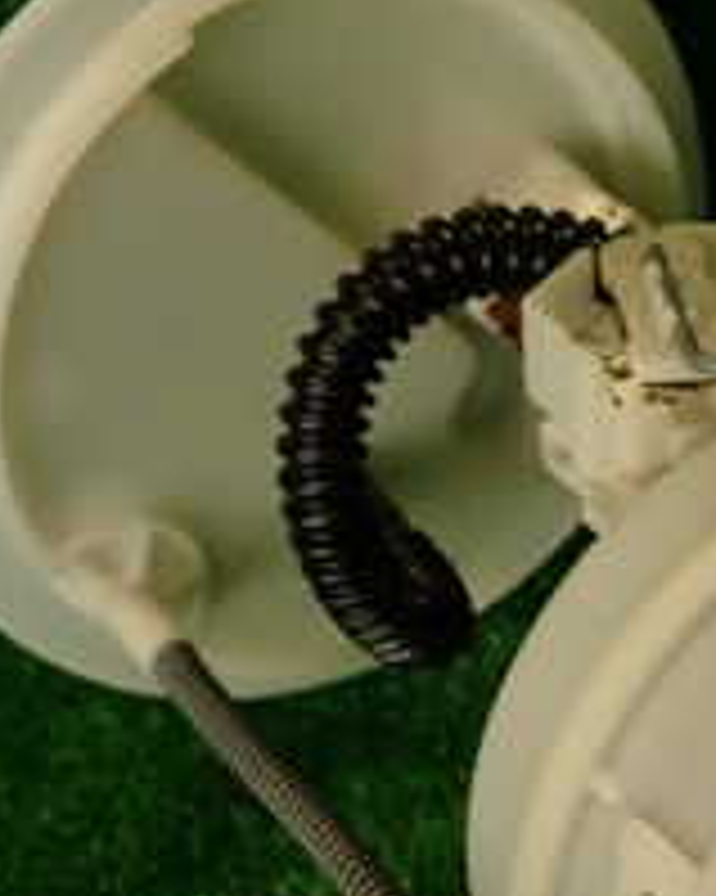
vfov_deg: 20.1
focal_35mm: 94
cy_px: 752
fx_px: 2492
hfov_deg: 15.6
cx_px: 896
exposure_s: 1/60
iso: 125
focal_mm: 5.79
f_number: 2.4
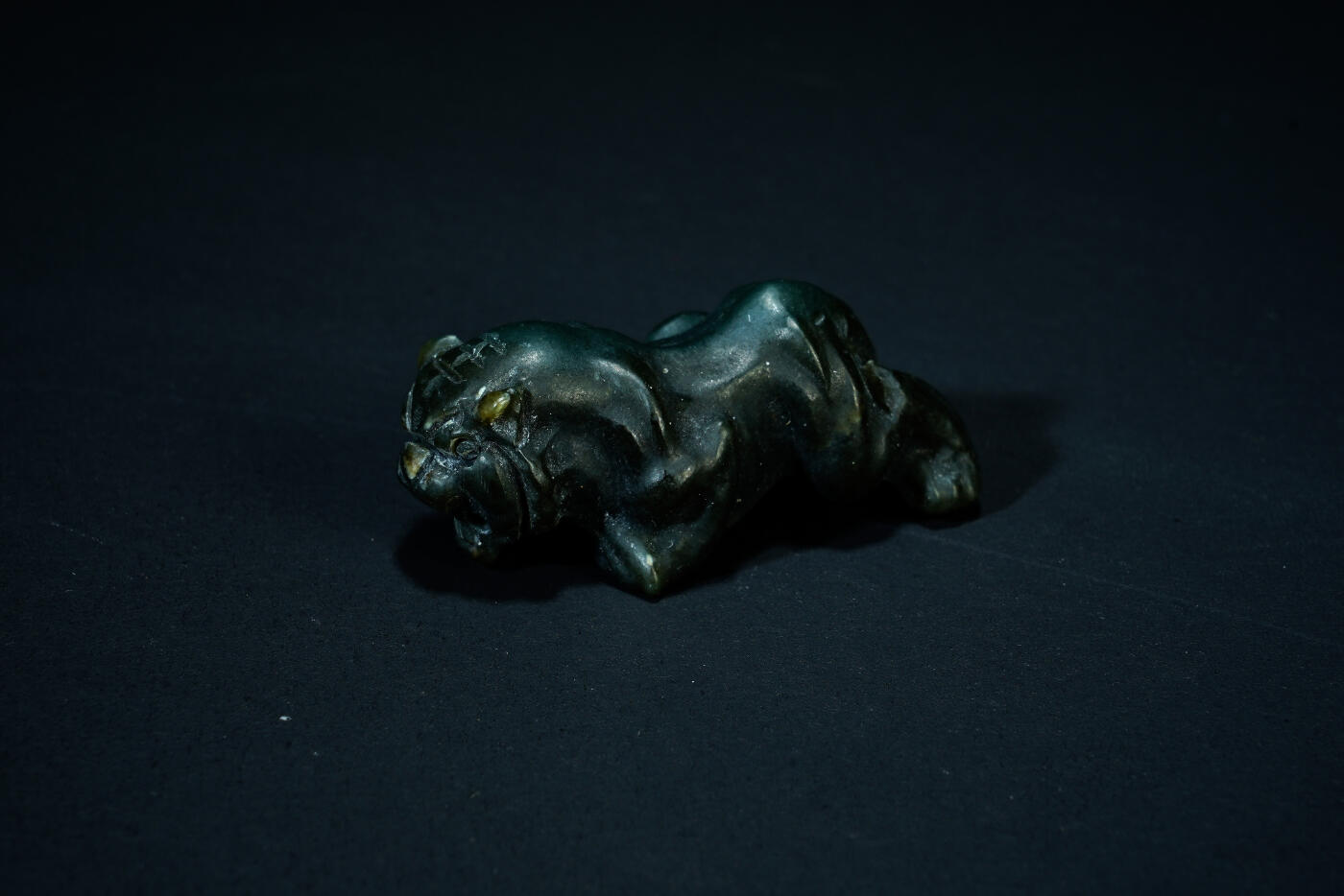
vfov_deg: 8.7
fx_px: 5862
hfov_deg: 13.1
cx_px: 672
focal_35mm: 157
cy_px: 448
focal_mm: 105
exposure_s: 1/160
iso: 100
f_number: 18
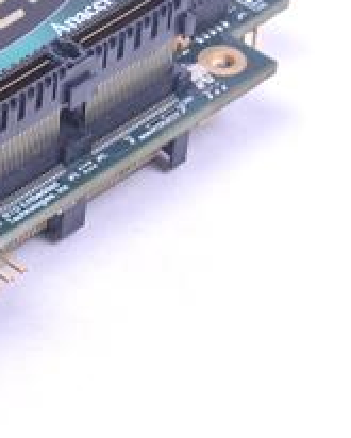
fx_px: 2924
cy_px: 51
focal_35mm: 225
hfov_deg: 6.7
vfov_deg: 8.5
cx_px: -221
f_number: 11
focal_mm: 55
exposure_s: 1/200
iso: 200
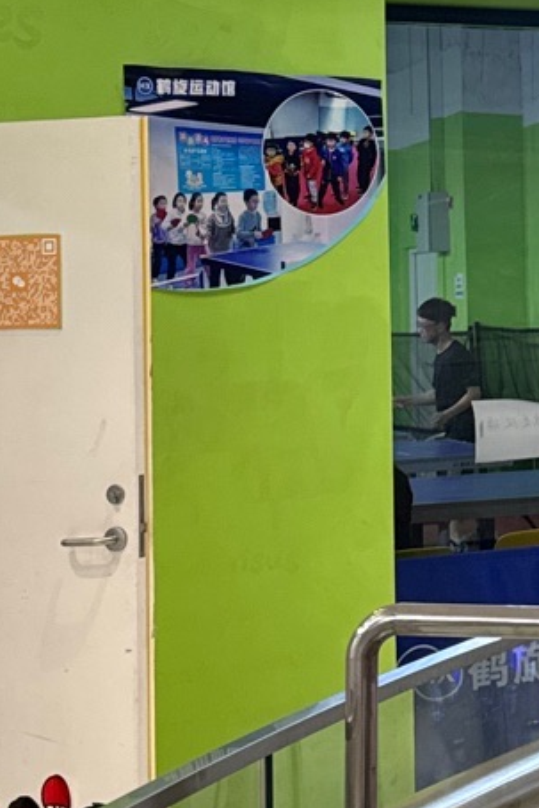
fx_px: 2468
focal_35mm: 110
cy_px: 146
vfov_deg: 18.4
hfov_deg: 11.7
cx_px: 897
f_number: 1.78
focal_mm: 6.76
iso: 160
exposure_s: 1/100
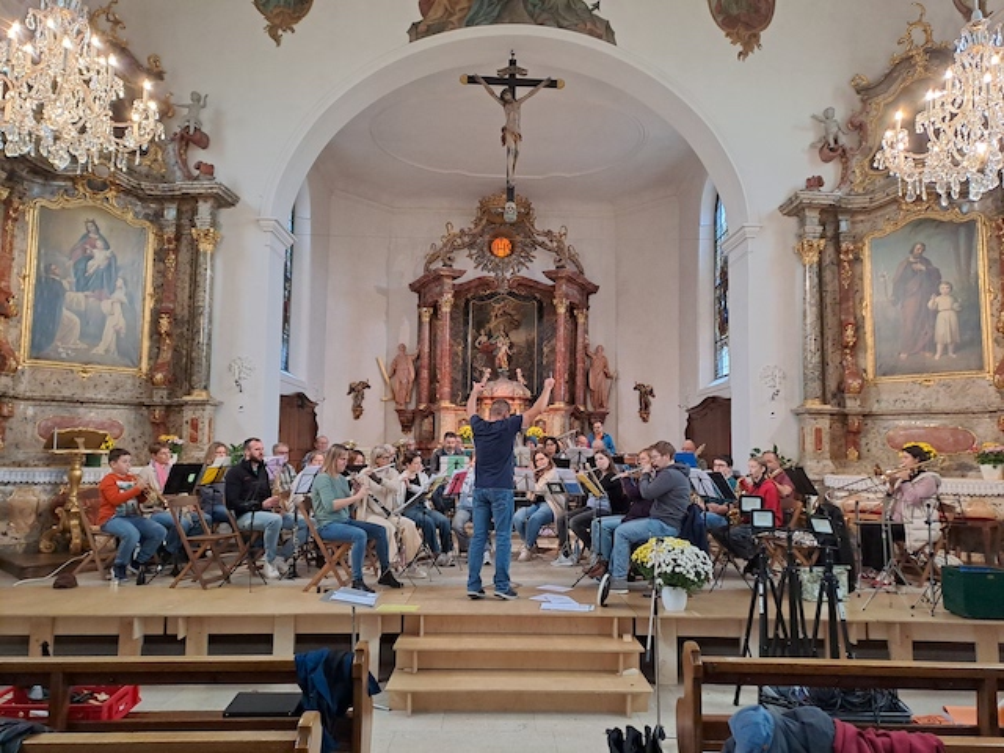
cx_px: 502
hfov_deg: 69.4
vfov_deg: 54.9
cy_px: 376
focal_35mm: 25
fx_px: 725
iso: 200
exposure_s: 1/50
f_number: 1.8
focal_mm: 4.65
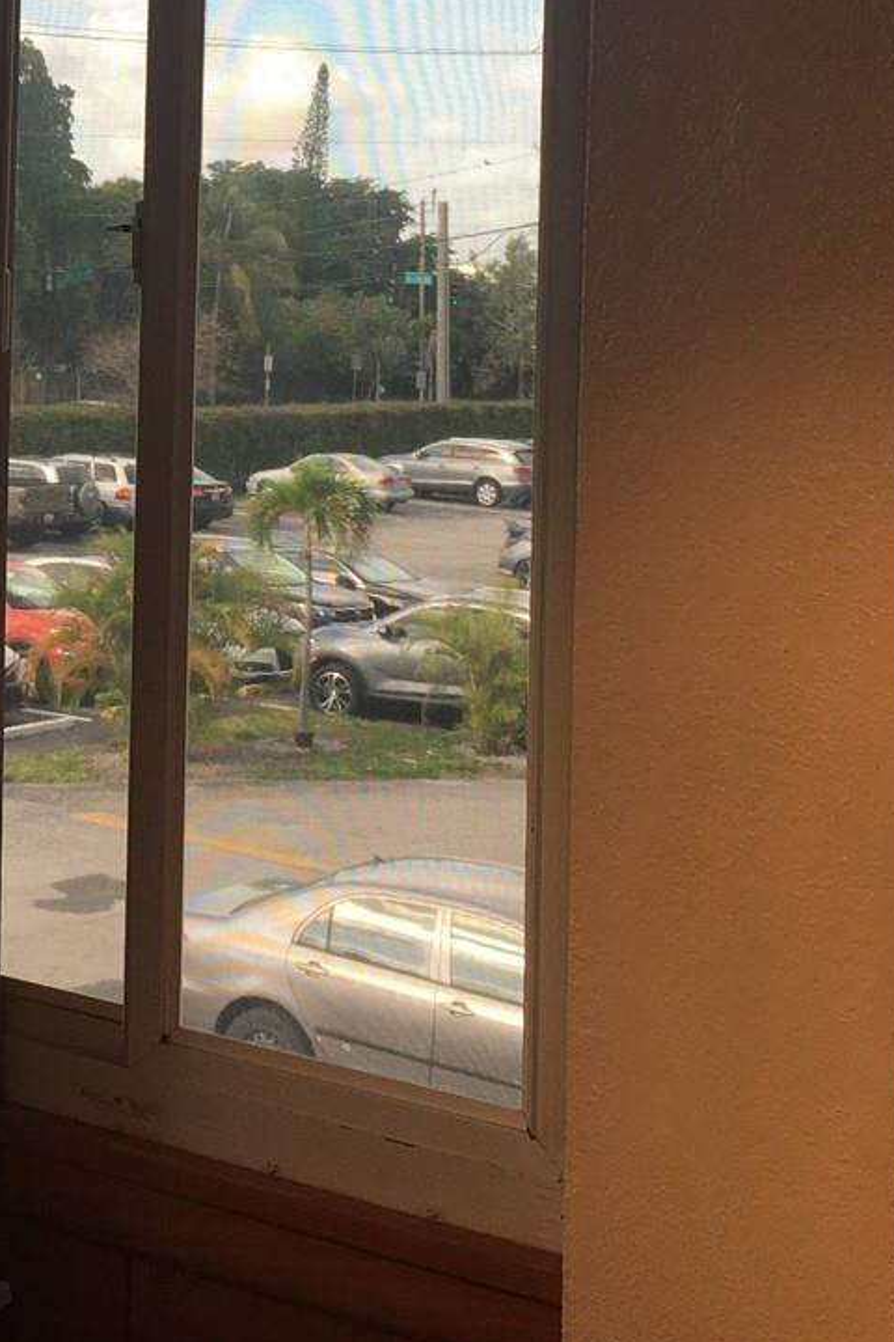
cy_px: 308
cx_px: -65
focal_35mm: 67
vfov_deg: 29.5
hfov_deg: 19.5
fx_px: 2496
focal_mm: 4.15
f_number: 2.2
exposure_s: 1/120
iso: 32
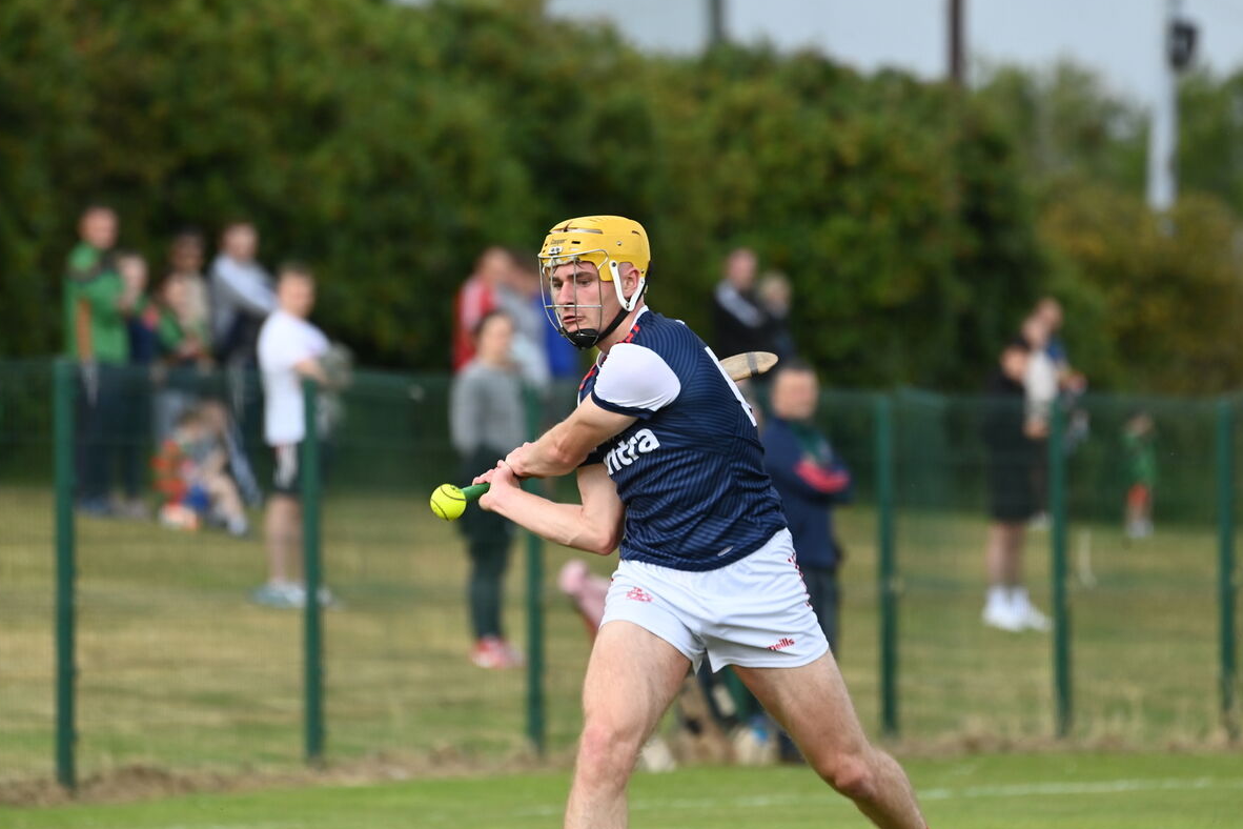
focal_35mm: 396
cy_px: 413
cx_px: 615
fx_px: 13672
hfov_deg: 5.2
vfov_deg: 3.5
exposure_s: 1/4000
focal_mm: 390
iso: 1600
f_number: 5.6
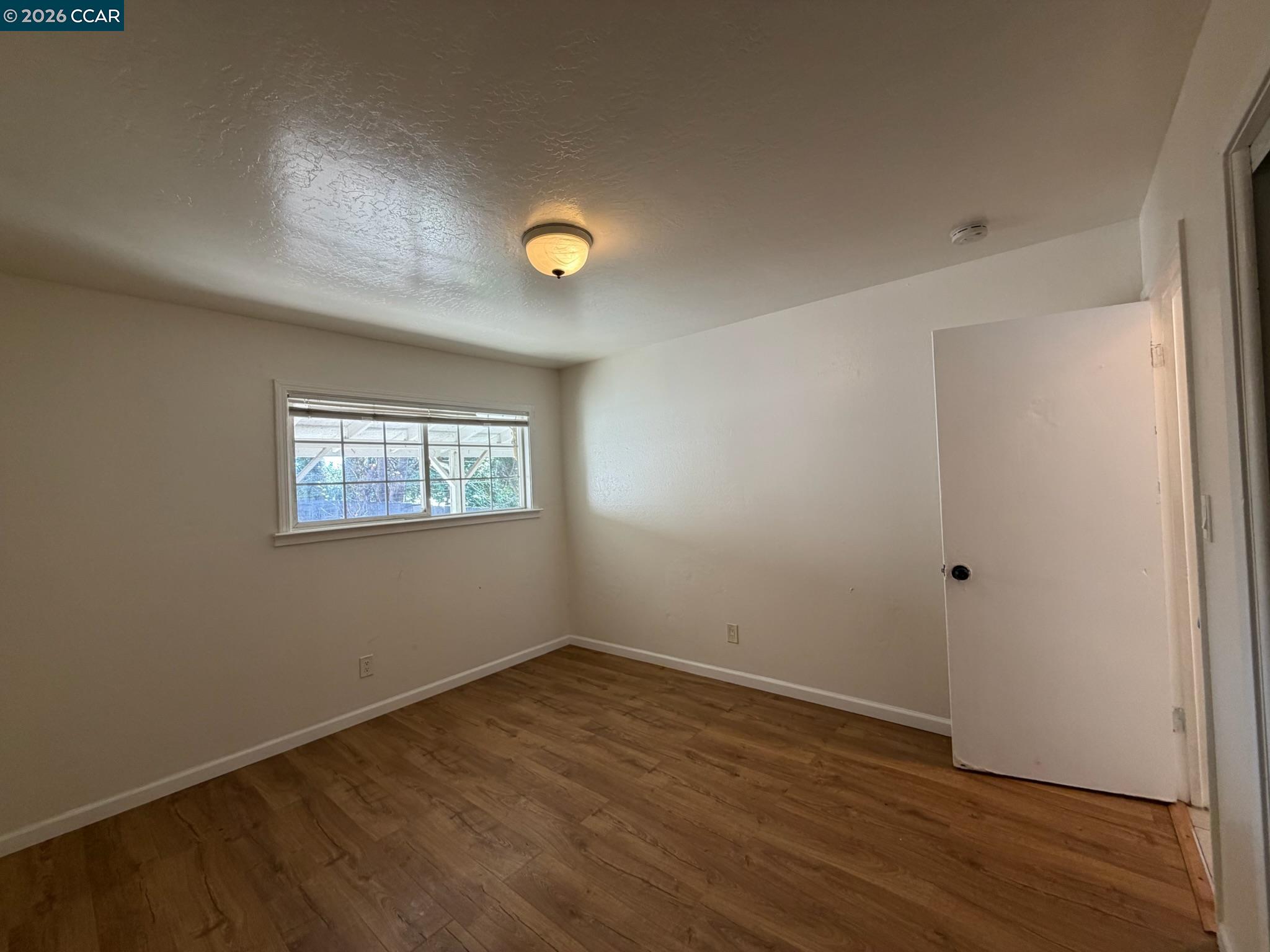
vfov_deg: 85.7
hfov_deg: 102.1
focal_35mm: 14
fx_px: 514
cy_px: 476
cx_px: 635
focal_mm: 2.22
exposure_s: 1/60
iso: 160
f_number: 2.2
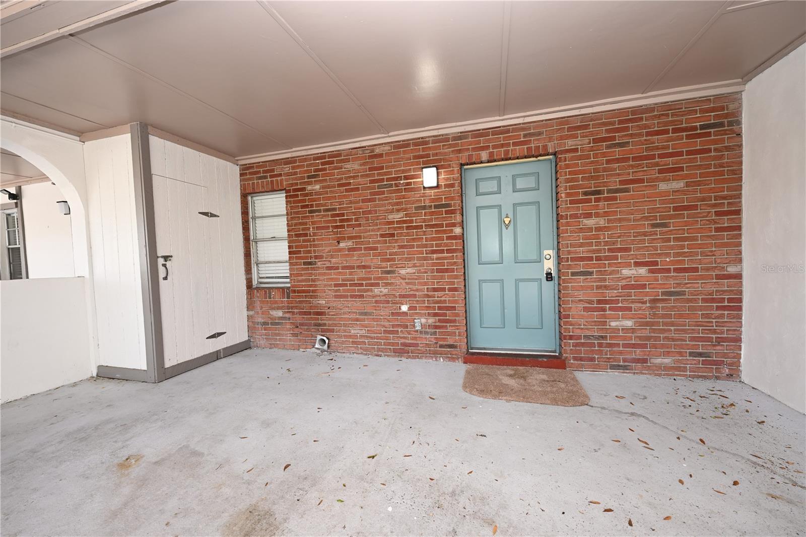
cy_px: 268
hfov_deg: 102.3
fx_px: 325
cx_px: 403
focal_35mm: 14
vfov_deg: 79.2
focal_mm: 14.5
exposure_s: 1/100
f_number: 5.6
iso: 200
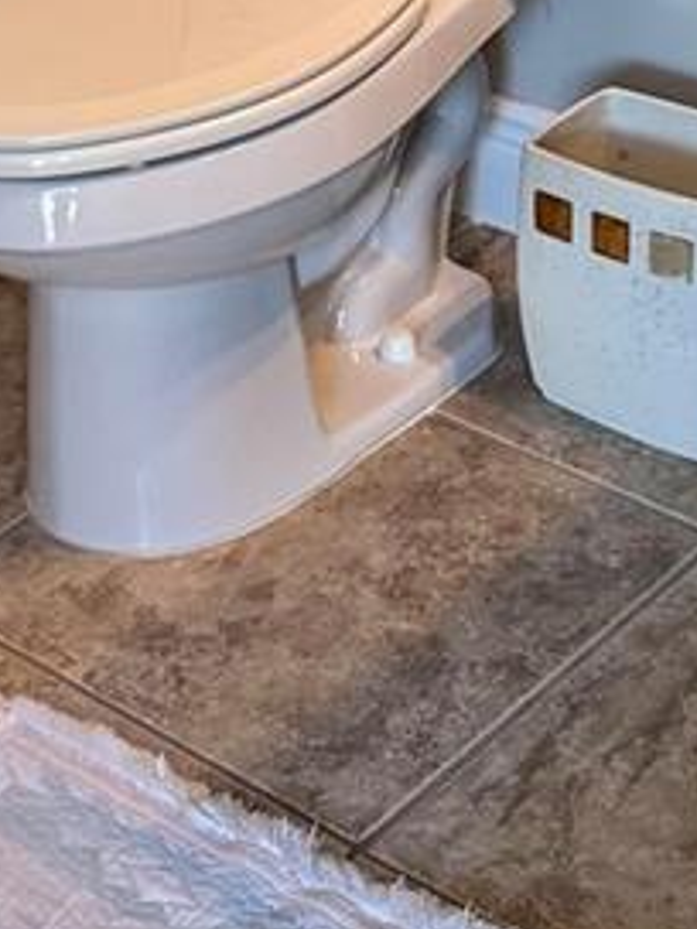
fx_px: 2846
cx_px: 198
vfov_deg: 17.1
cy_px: -386
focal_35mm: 106
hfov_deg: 13.9
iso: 200
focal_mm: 6.76
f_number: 1.78
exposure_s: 1/60
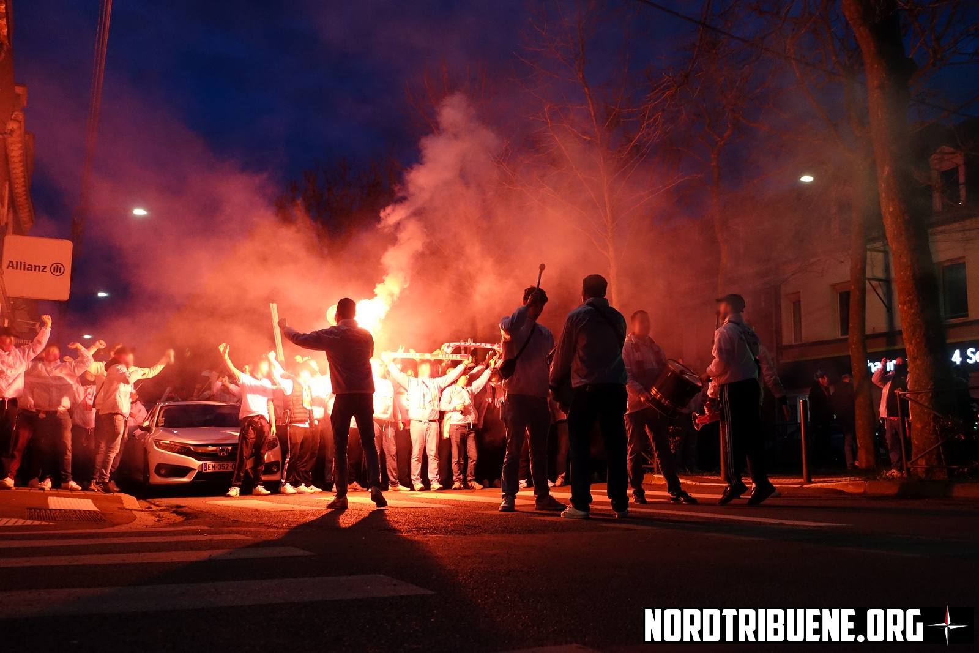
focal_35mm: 35
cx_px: 490
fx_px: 952
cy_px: 326
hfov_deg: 54.4
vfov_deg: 37.9
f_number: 2.8
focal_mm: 12.81
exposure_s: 1/250
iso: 1000
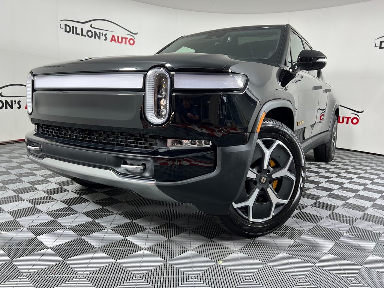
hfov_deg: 67.3
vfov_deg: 53.1
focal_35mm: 26
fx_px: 288
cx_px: 192
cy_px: 144
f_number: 1.5
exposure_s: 1/120
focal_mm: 5.7
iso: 50
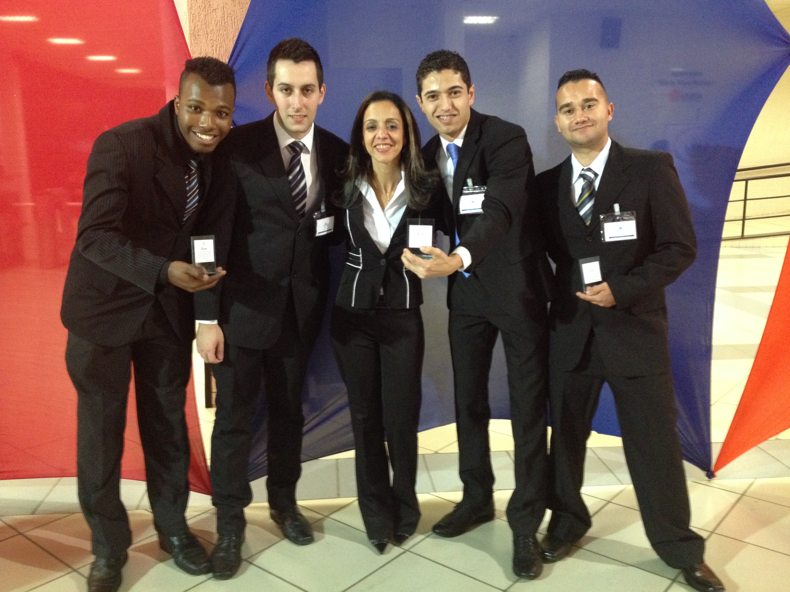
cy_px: 296
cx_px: 395
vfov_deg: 40.7
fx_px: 799
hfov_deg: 52.6
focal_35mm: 35
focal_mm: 4.28
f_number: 2.4
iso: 400
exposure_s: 1/15
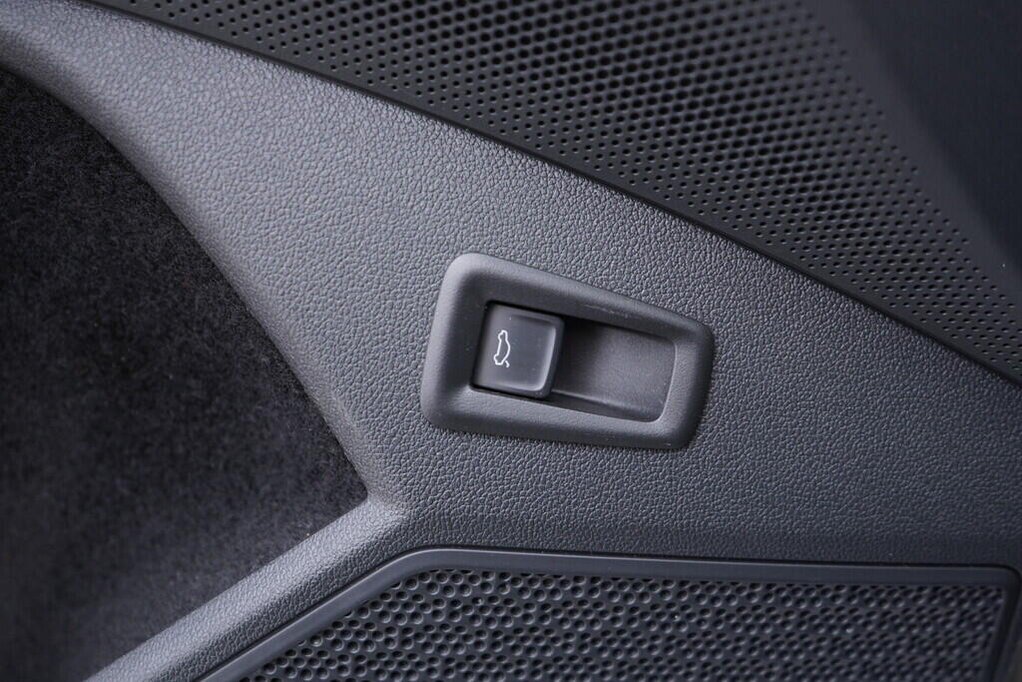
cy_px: 341
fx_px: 1022
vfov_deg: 36.9
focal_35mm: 36
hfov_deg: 53.1
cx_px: 511
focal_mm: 24
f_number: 2.8
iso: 320
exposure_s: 1/40
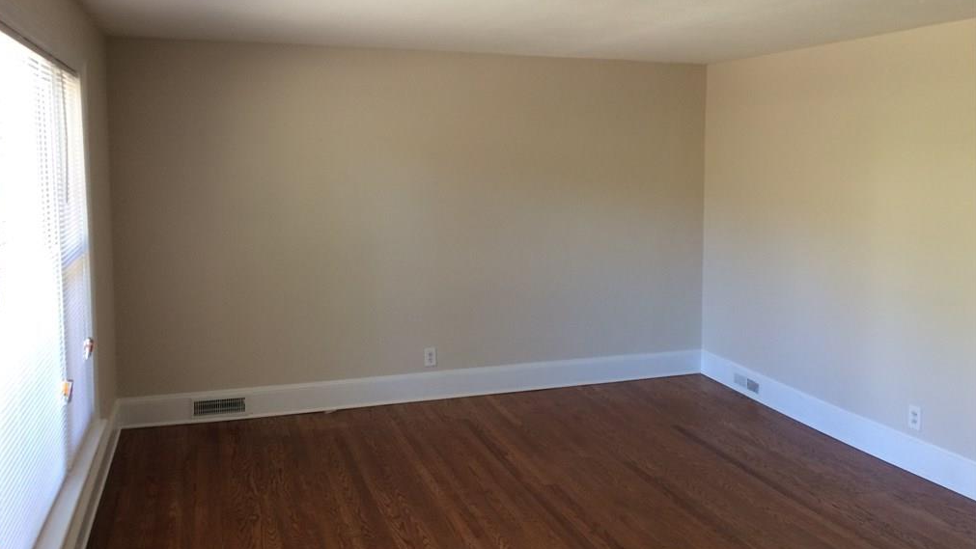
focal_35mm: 32
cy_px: 229
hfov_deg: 61.0
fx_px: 828
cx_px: 485
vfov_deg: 36.6
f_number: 2.2
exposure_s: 1/30
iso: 80
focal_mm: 4.15
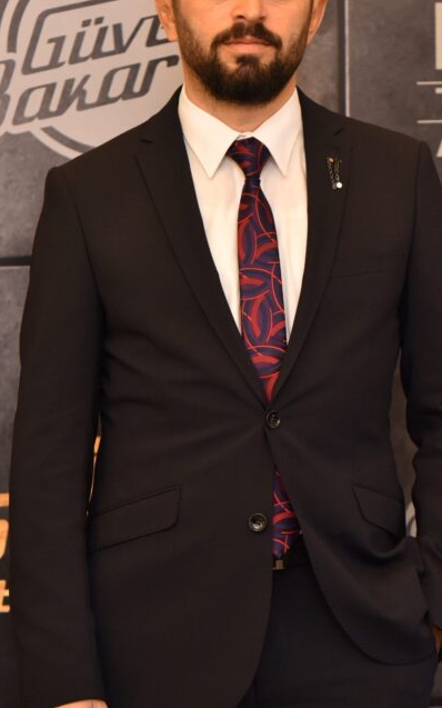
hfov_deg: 5.0
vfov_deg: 8.0
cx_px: 322
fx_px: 5051
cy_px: 259
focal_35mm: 262
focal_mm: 160
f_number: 3.5
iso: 1600
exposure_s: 1/160
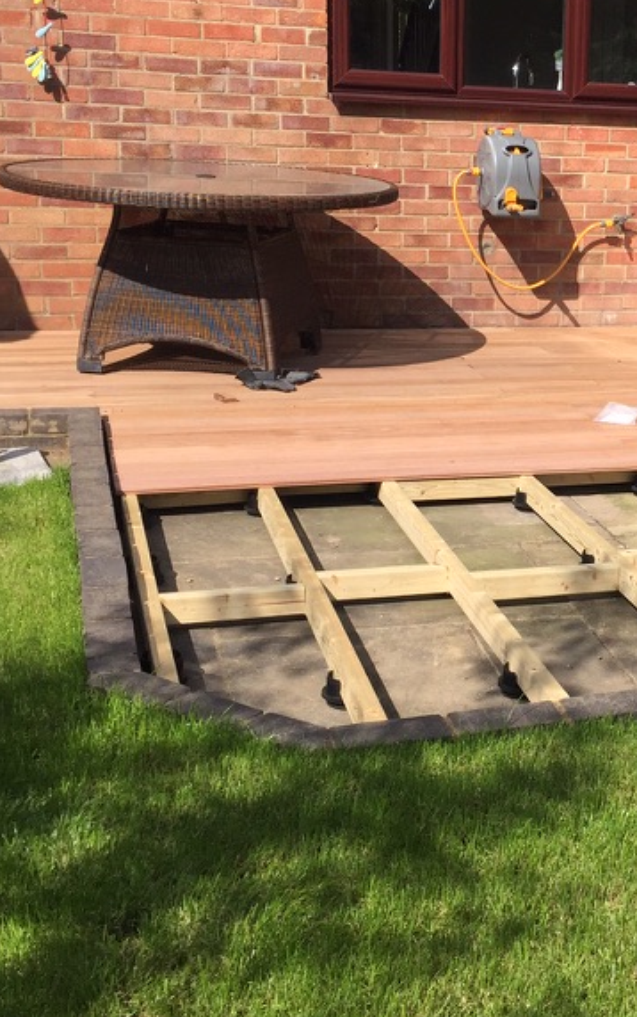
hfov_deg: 22.3
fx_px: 1526
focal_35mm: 55
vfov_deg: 36.8
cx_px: 694
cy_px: 446
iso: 32
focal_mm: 4.15
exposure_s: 1/1721
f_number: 2.2
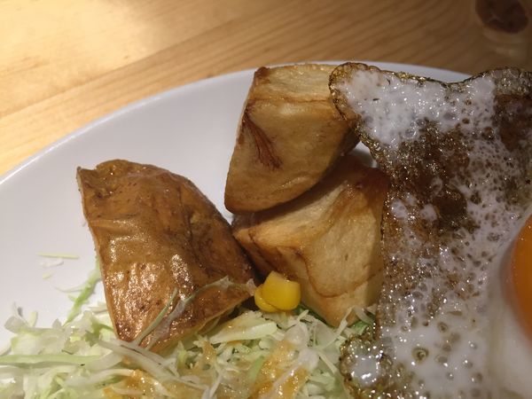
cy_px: 200
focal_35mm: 29
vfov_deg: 48.2
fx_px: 446
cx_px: 266
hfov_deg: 61.7
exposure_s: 1/30
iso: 40
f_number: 2.2
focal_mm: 4.15
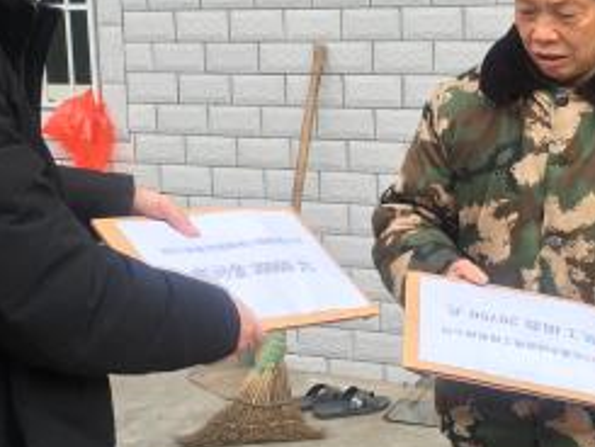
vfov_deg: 20.7
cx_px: 369
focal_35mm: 71
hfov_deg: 27.3
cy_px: 170
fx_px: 1221
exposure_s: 1/167
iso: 25
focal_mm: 4.15
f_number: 2.2
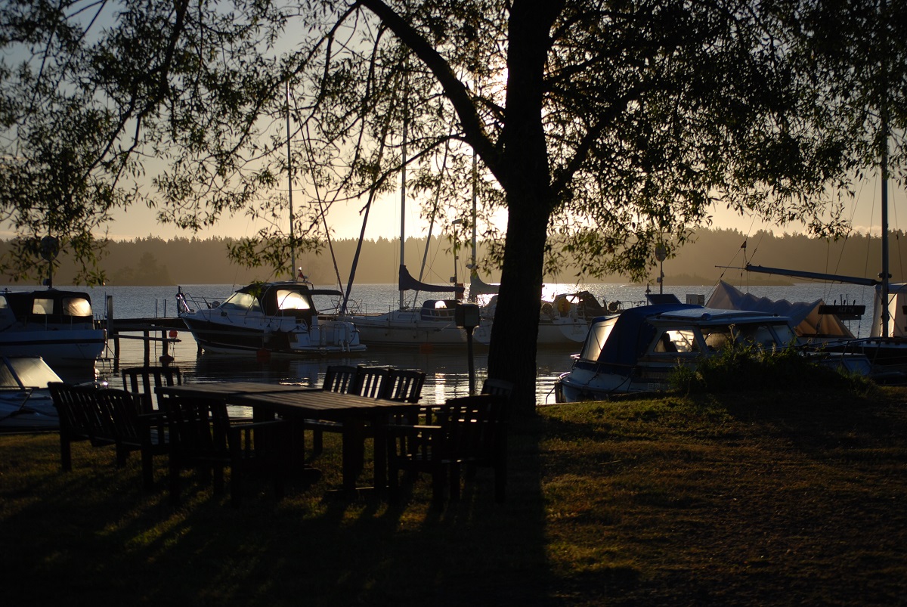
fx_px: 2081
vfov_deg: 16.6
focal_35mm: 82
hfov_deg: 24.6
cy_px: 304
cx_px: 454
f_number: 4
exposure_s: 1/1600
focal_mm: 55
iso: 100
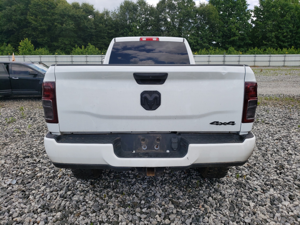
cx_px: 150
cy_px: 112
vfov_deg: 53.1
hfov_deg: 67.3
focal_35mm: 26
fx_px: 225
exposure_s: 1/2000
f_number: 1.5
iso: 50
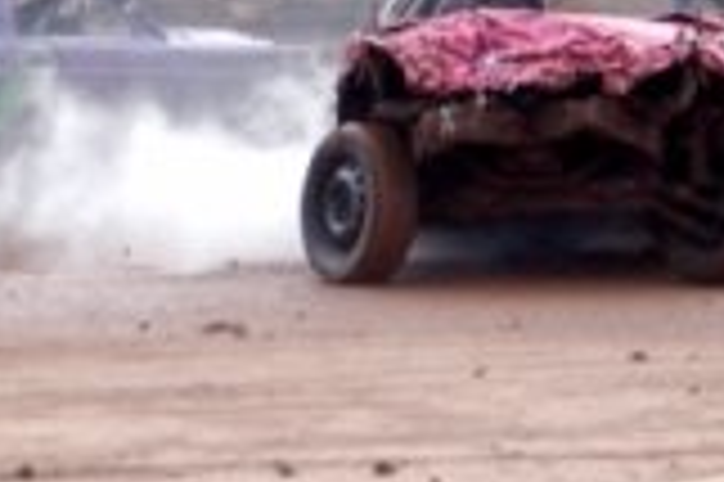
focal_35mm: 328
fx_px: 6589
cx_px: 310
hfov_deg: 6.3
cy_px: -63
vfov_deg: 4.2
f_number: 5.3
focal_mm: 55
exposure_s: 1/400
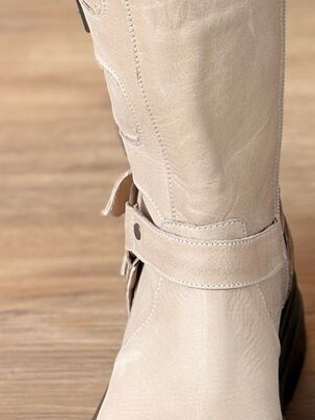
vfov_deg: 12.6
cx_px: 319
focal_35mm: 157
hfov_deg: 9.4
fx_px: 1905
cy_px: 241
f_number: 1.6
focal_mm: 5.96
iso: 40
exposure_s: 1/50
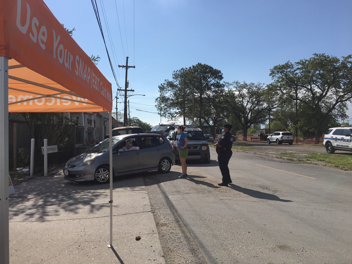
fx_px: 295
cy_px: 132
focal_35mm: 29
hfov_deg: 61.7
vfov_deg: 48.2
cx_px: 176
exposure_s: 1/2849
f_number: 2.2
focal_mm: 4.15
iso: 25
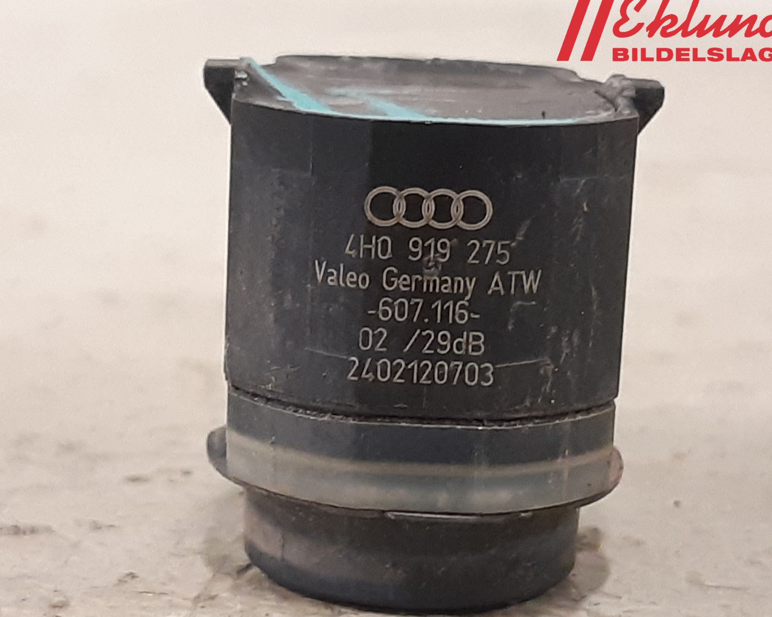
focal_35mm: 28
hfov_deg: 62.2
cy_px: 310
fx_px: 640
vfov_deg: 51.5
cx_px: 386
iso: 200
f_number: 1.7
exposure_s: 1/33
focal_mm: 3.93
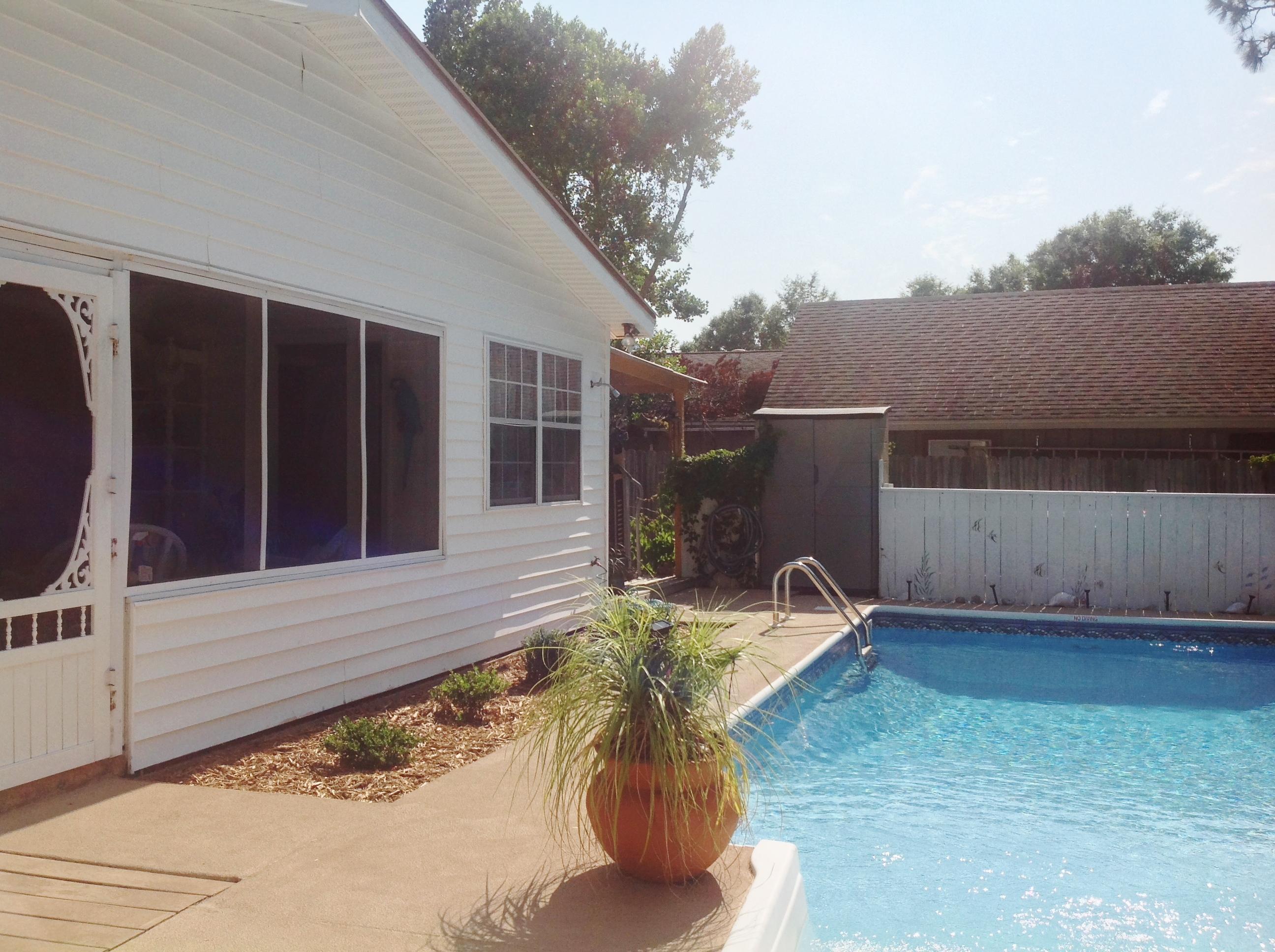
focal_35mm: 35
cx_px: 638
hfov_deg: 52.7
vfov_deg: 40.6
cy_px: 476
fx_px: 1287
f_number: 2.4
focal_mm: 4.28
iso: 50
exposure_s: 1/3367
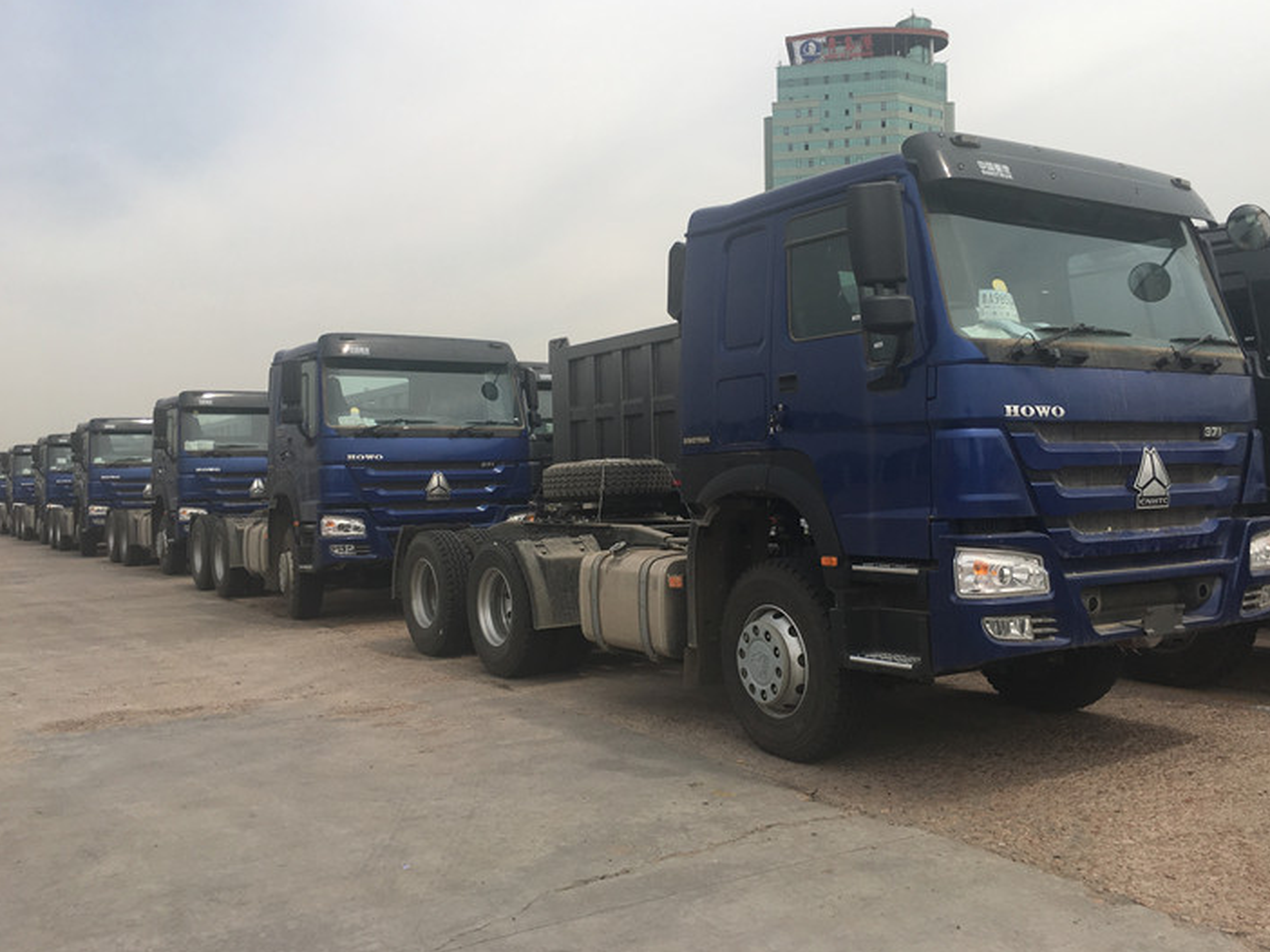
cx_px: 662
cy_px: 456
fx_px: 1137
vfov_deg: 45.4
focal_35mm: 31
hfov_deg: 58.3
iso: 25
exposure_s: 1/2198
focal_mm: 4.15
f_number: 2.2
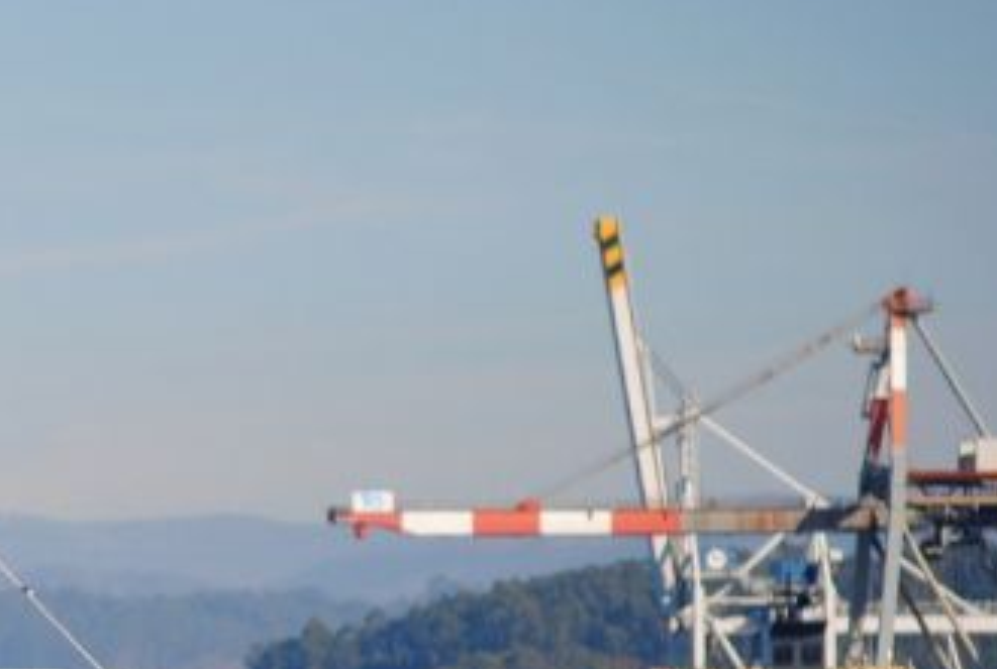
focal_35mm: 445
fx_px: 12352
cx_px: -173
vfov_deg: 3.1
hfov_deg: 4.6
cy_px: 752
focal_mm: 122
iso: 100
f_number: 5.6
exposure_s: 1/500
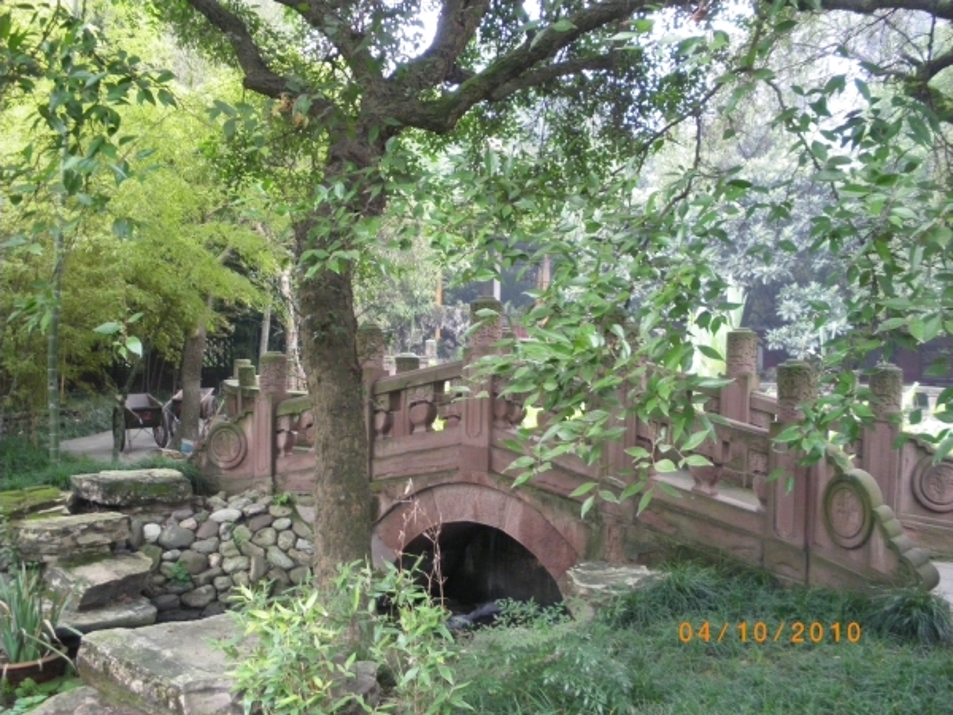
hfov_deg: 51.4
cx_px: 476
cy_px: 358
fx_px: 991
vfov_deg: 39.7
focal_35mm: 36
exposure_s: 1/50
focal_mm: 6.3
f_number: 3.5
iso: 400
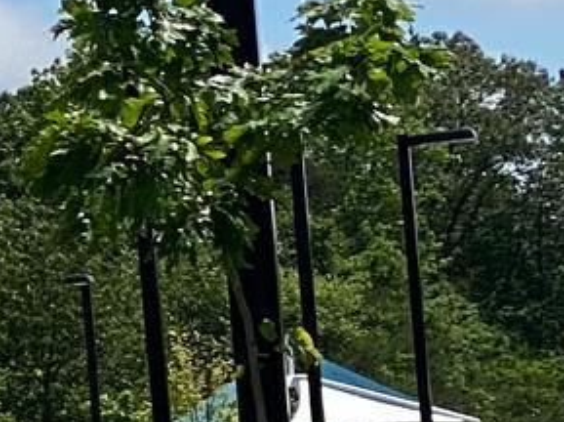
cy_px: 635
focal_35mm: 369
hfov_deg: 5.1
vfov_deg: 4.0
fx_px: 6005
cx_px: -1206
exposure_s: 1/2519
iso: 20
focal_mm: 6
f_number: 2
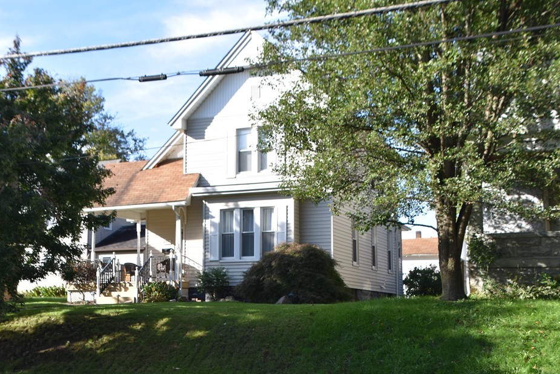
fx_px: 825
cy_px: 176
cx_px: 237
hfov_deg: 37.4
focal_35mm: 53
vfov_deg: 25.5
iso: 100
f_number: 6.3
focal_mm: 30
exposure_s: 1/160
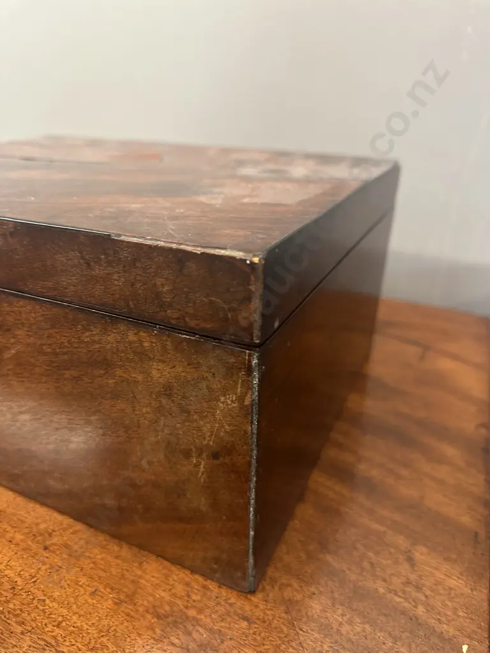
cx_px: 245
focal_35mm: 24
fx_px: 453
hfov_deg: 56.8
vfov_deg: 71.6
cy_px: 326
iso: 400
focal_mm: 6.86
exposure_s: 1/50
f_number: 1.78
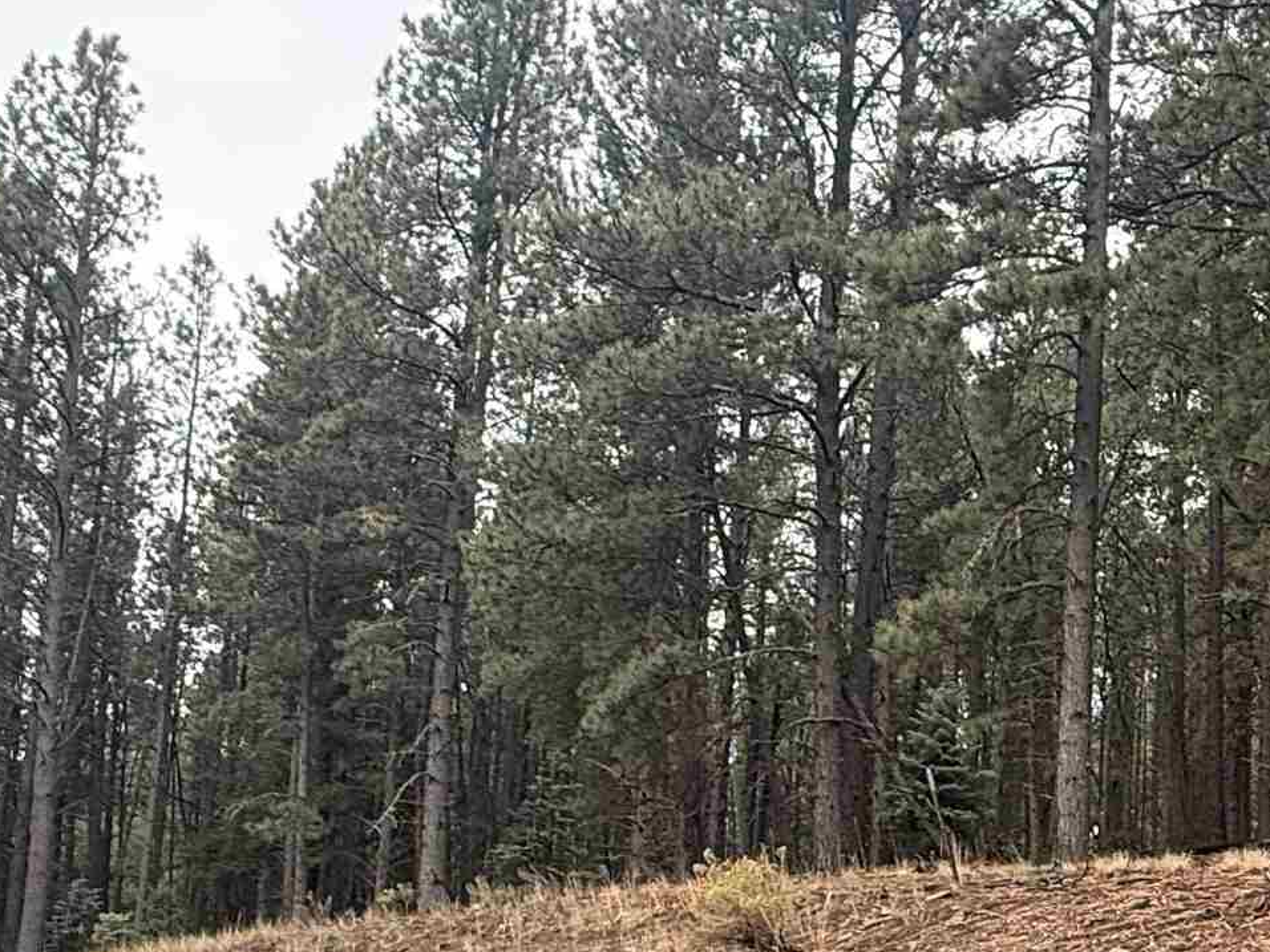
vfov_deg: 30.7
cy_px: 867
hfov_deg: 39.7
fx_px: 1651
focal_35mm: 45
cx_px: 1088
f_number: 2.2
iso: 160
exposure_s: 1/99
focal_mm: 2.22
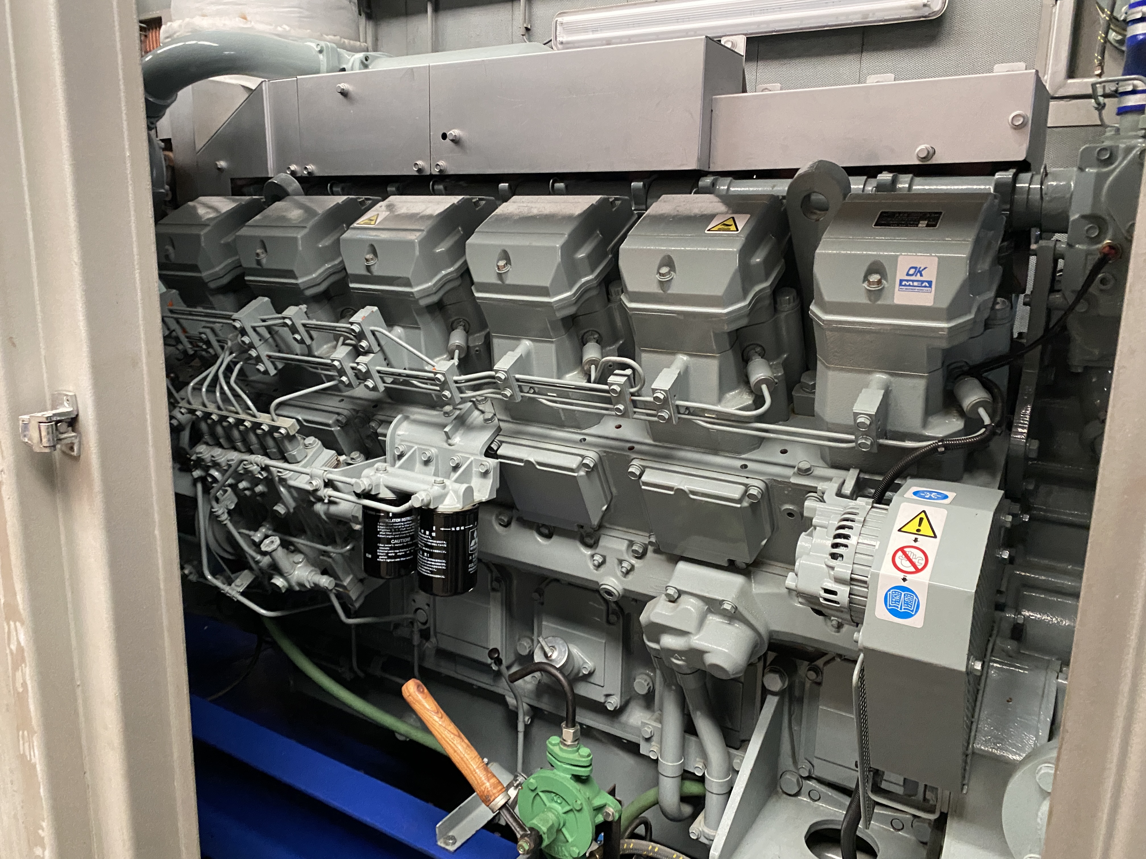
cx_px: 573
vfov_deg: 53.1
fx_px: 861
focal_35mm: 26
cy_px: 430
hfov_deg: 67.3
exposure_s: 1/34
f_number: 1.8
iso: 640
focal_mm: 4.25
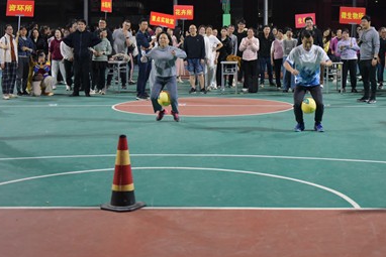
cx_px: 247
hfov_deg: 30.3
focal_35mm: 66
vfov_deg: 20.5
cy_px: 65
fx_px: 708
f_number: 2.8
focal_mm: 42
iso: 2800
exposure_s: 1/125
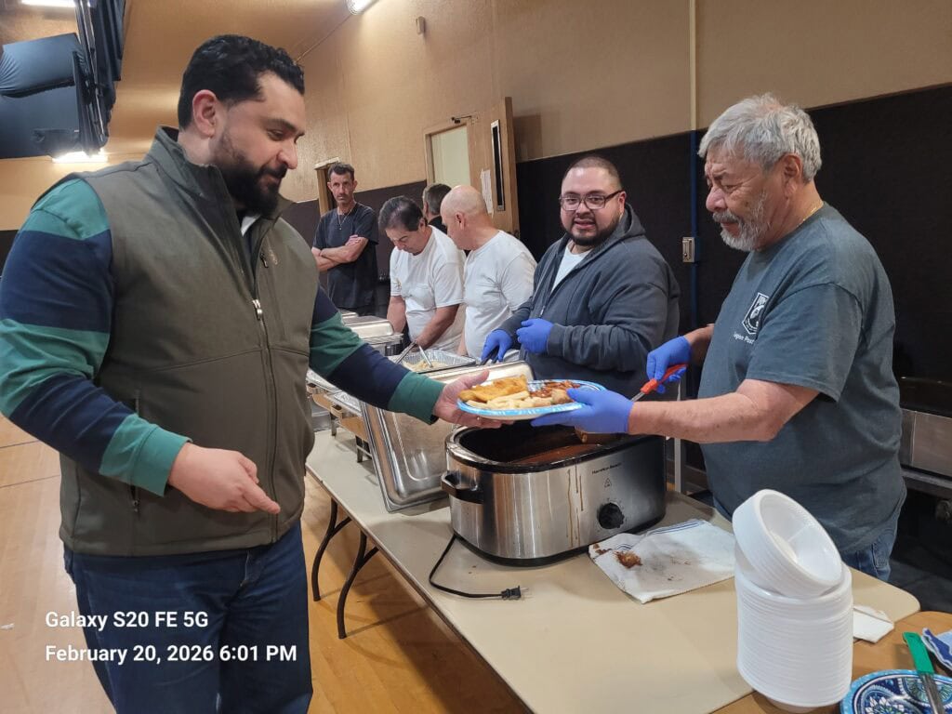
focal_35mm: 26
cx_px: 476
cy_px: 357
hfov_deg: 67.3
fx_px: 715
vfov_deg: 53.1
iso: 320
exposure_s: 1/40
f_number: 1.8
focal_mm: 5.4
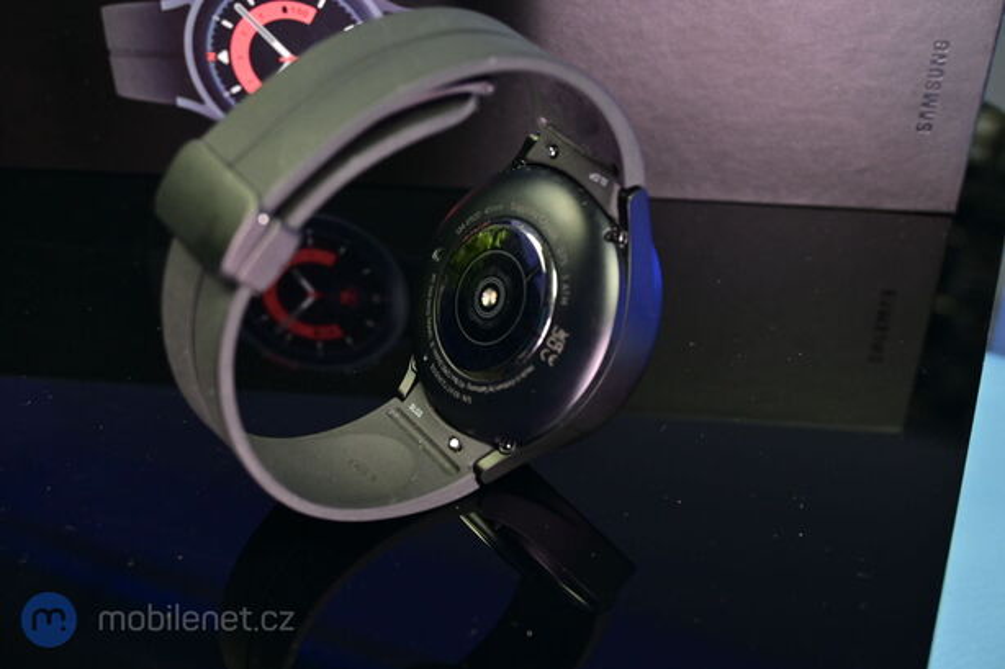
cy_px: 334
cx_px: 502
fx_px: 1214
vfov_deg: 30.8
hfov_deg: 45.0
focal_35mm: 44
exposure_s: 1/50
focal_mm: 29
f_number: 6.3
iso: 500
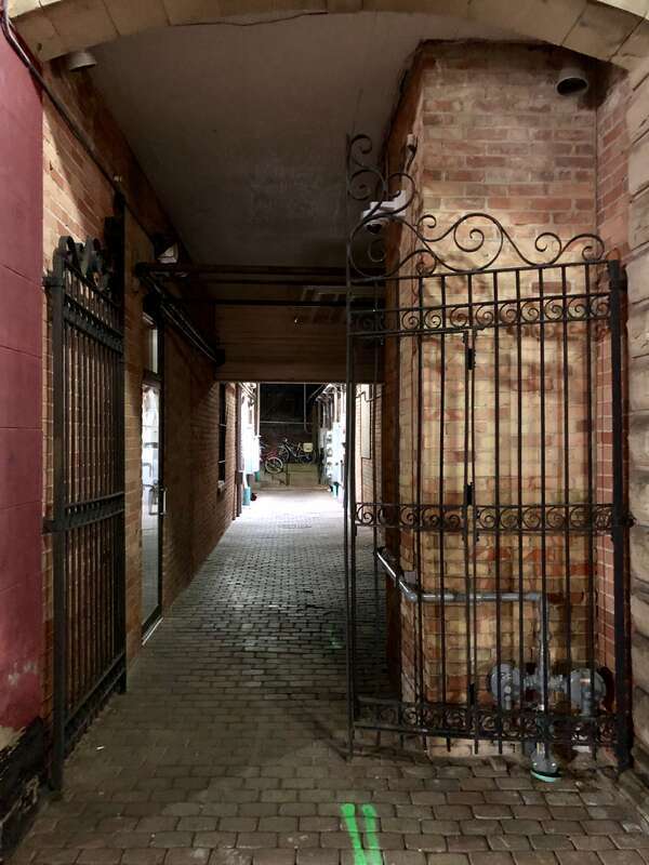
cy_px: 432
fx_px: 700
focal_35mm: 28
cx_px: 324
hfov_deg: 49.7
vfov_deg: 63.4
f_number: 1.8
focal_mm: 3.99
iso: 200
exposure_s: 1/4
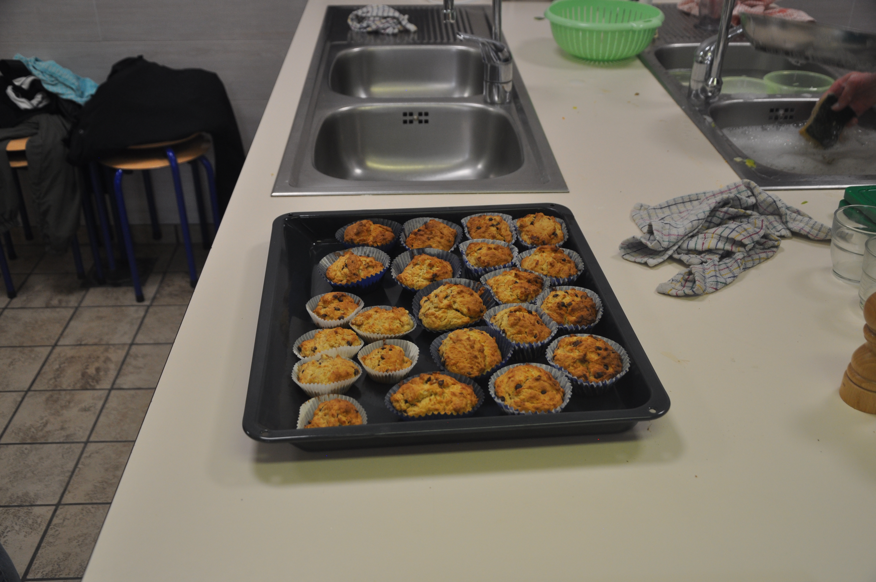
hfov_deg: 51.3
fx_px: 911
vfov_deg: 35.4
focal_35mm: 38
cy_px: 291
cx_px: 438
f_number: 4
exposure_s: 1/60
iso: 400
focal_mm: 25
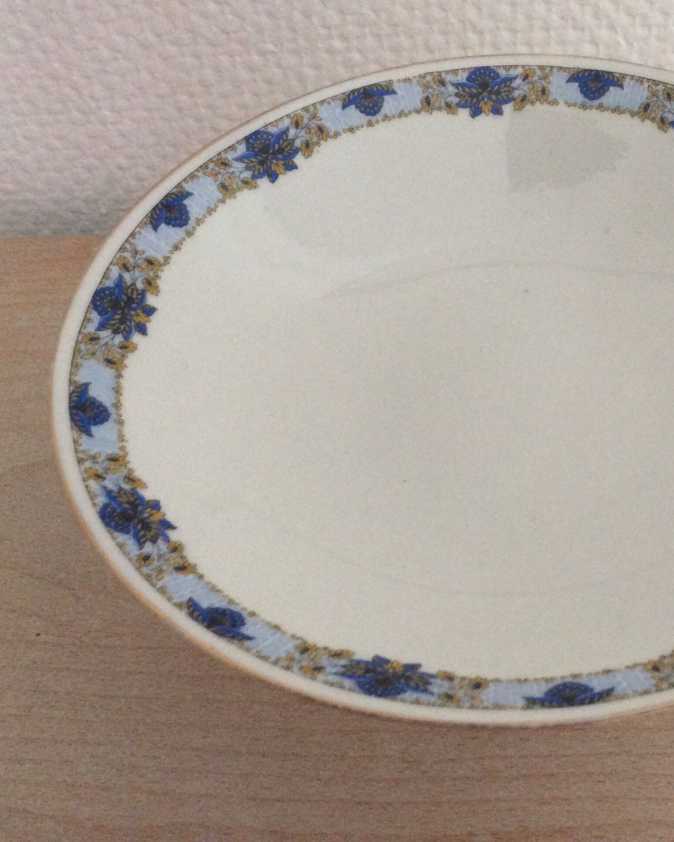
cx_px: 496
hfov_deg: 35.0
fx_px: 1047
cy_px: 420
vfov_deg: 43.8
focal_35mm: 42
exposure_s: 1/17
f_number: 2.4
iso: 250
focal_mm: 3.3
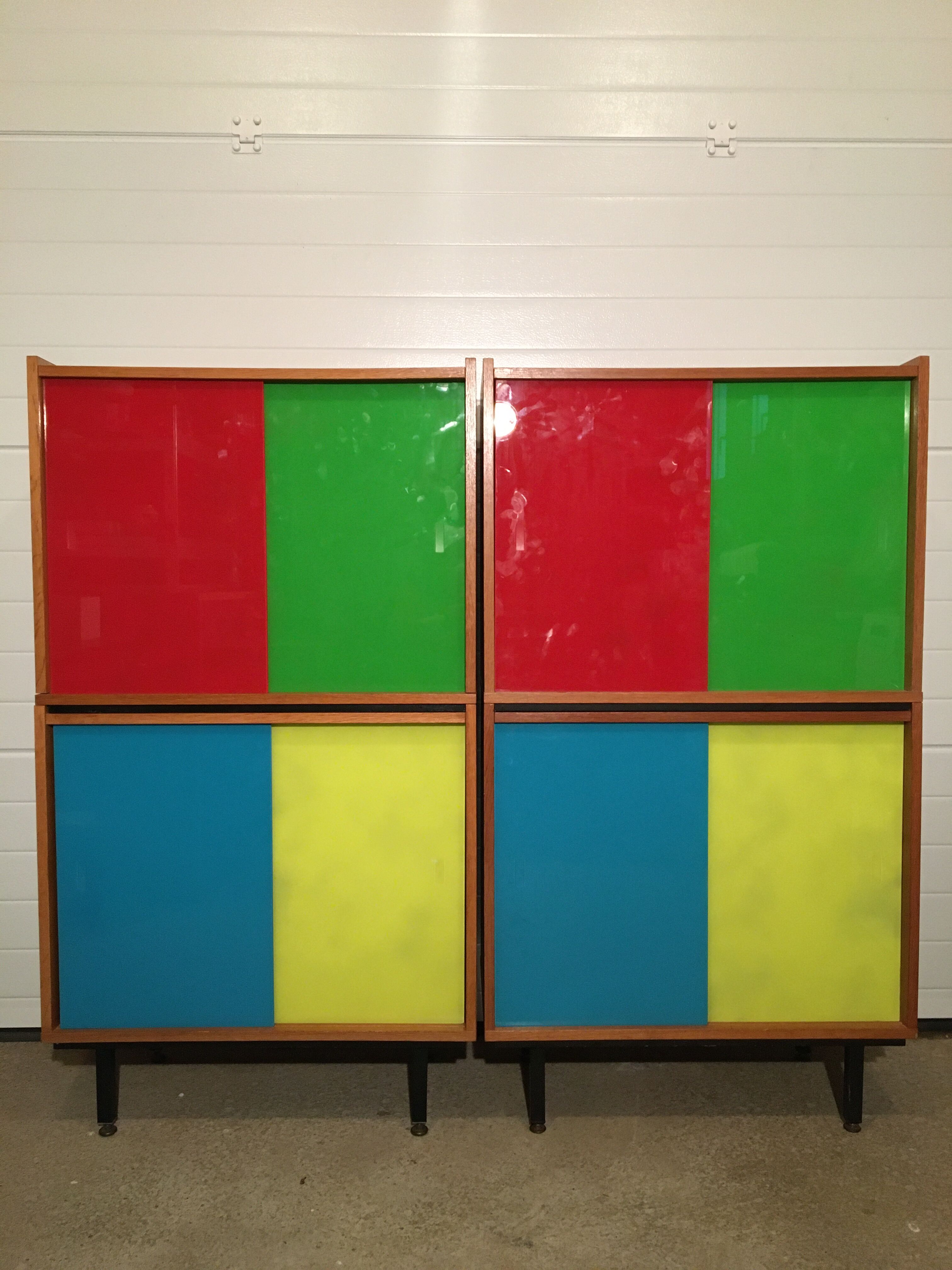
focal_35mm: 29
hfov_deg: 48.2
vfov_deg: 61.7
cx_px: 476
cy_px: 635
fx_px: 1063
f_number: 2.2
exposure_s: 1/33
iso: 250
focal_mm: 4.15
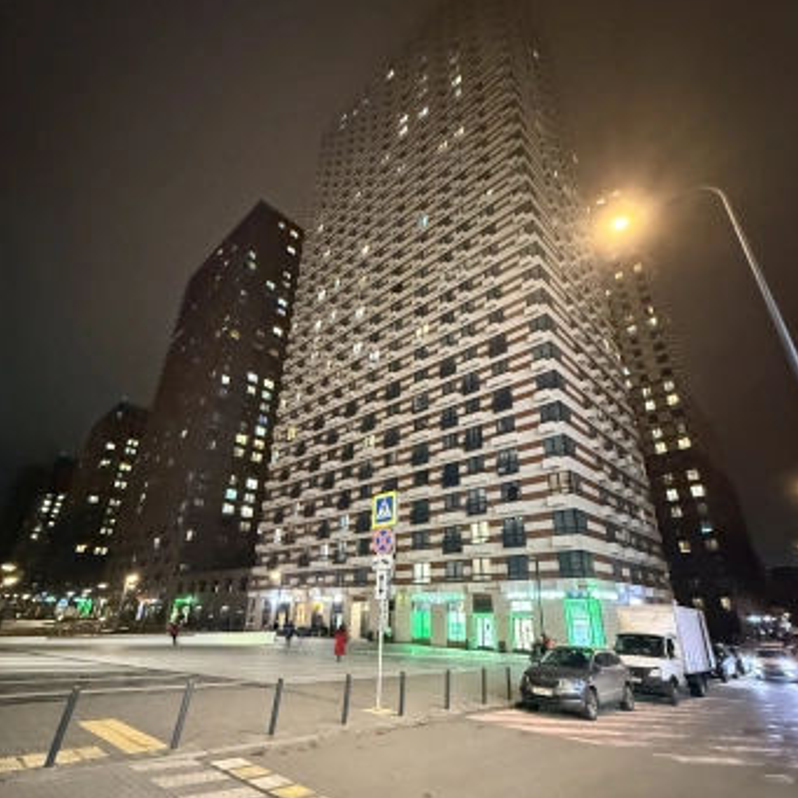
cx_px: 408
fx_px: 443
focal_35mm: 17
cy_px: 417
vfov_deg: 83.9
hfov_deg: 84.0
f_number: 2.2
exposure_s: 1/42
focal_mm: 2.22
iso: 1250
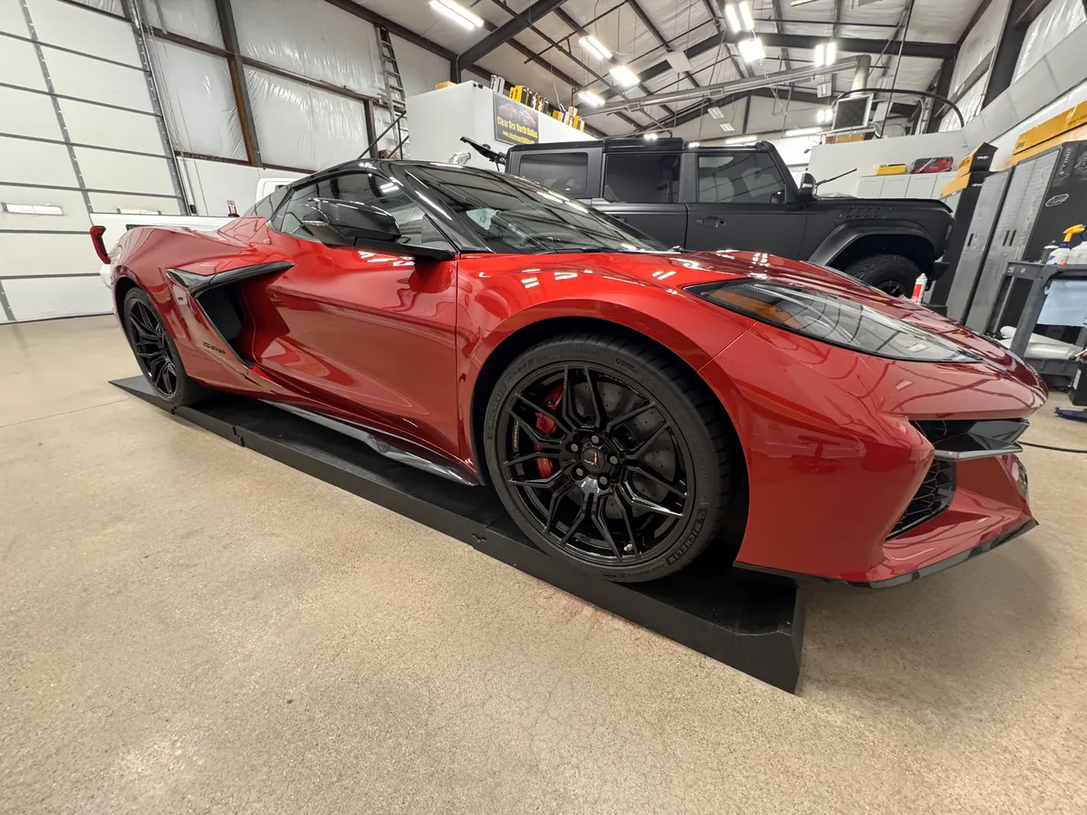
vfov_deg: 85.7
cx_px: 544
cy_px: 408
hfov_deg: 102.1
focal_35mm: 14
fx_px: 440
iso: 400
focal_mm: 2.22
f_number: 2.2
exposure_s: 1/60
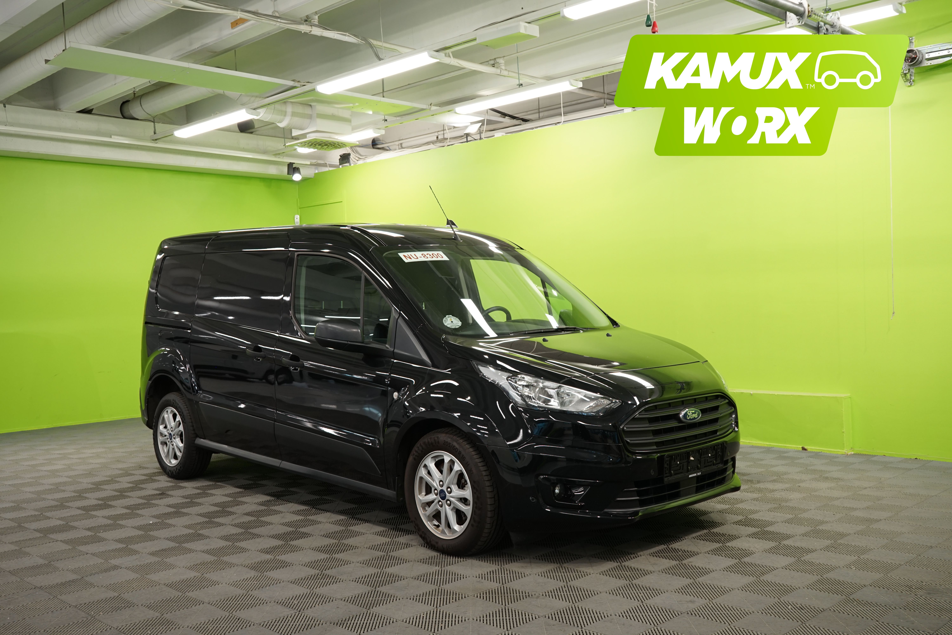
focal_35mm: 34
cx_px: 476
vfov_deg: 38.9
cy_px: 318
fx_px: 899
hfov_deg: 55.8
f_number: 7.1
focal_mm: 34
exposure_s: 1/25
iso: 500
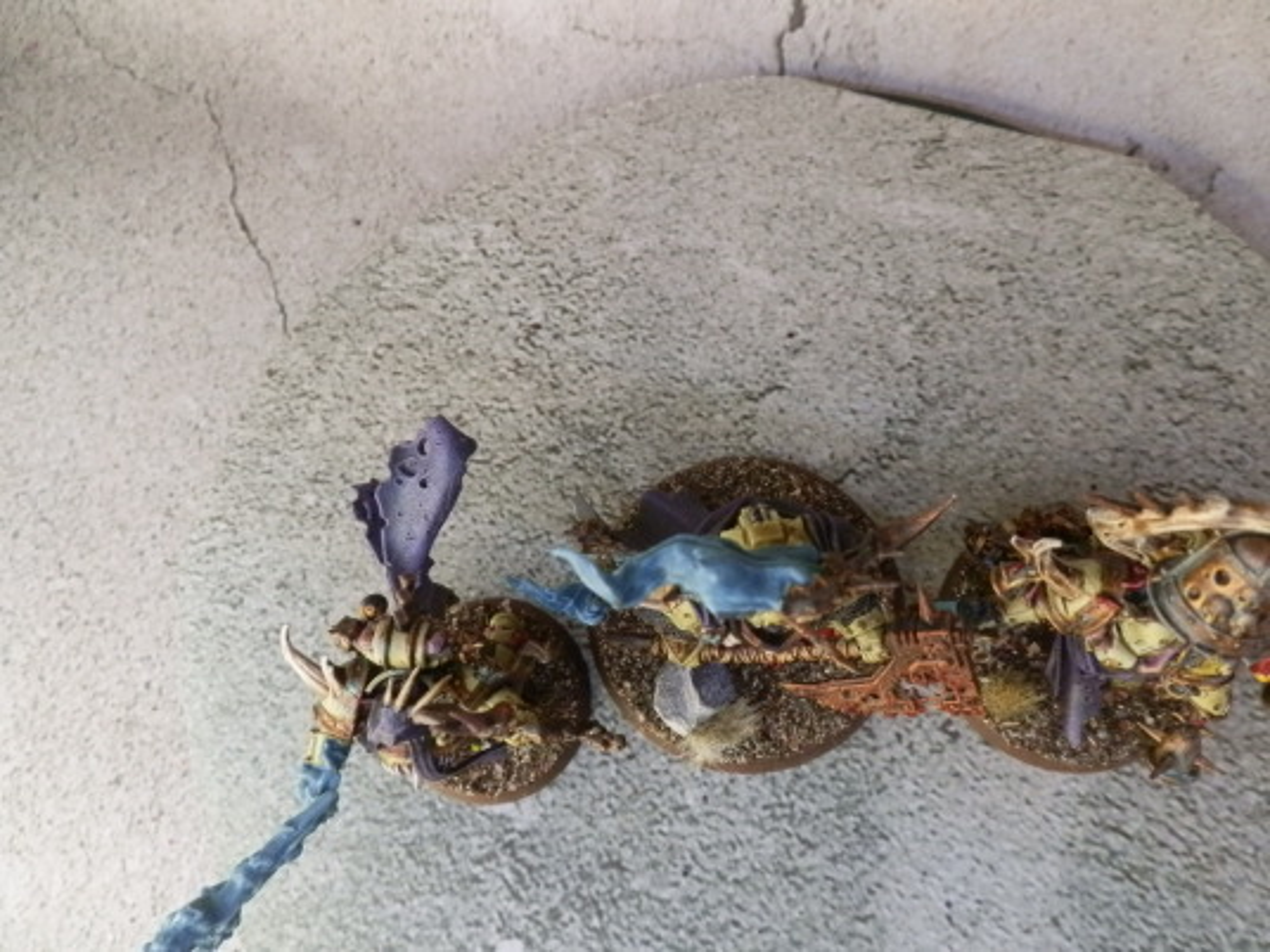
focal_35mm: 28
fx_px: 1027
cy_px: 476
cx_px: 635
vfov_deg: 49.7
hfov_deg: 63.4
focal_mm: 5
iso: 400
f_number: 3.1
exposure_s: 1/100
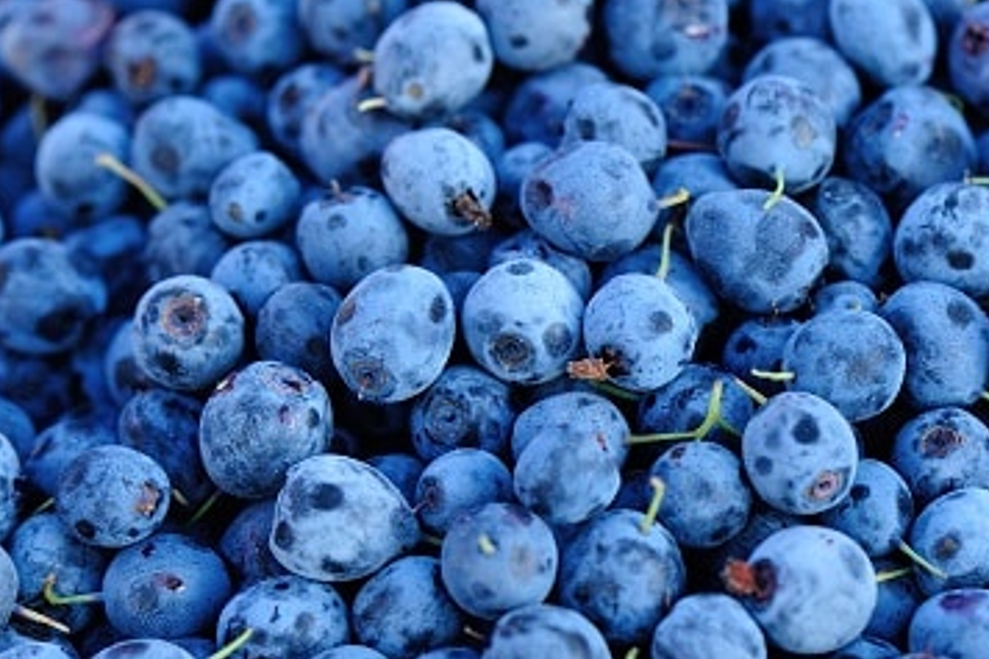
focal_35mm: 177
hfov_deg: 11.6
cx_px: 645
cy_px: 382
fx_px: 4860
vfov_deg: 7.7
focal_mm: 105
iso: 320
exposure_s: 1/125
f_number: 5.6
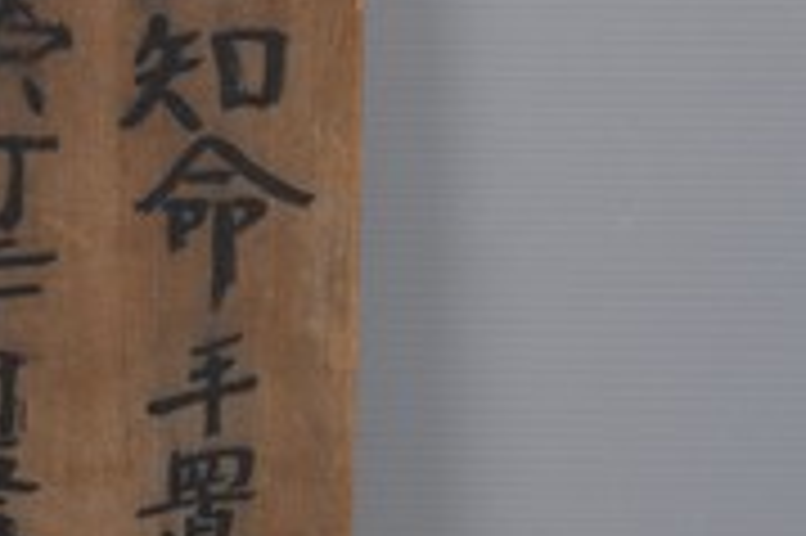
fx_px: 4809
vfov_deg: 6.3
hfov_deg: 9.5
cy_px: -63
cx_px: -52
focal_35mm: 215
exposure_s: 1/160
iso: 100
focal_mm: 40
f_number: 18
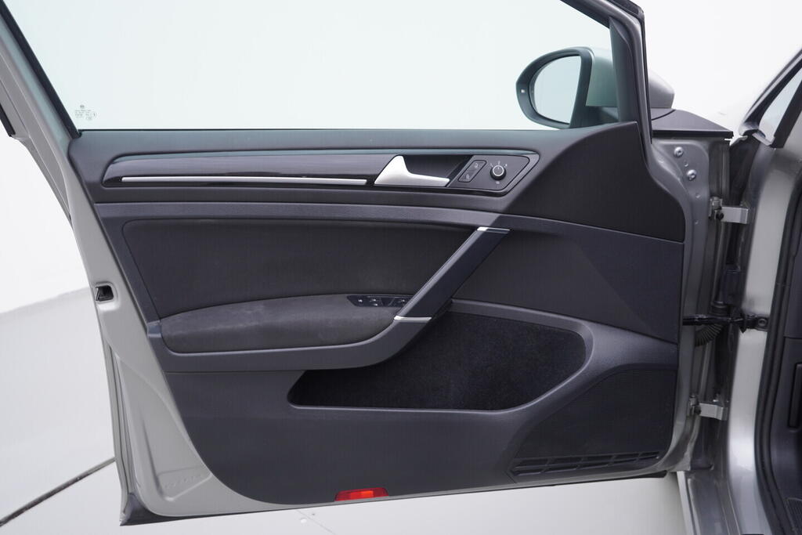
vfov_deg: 36.9
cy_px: 268
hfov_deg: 53.1
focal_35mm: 36
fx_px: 802
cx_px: 401
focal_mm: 24
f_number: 3.2
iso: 125
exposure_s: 1/50
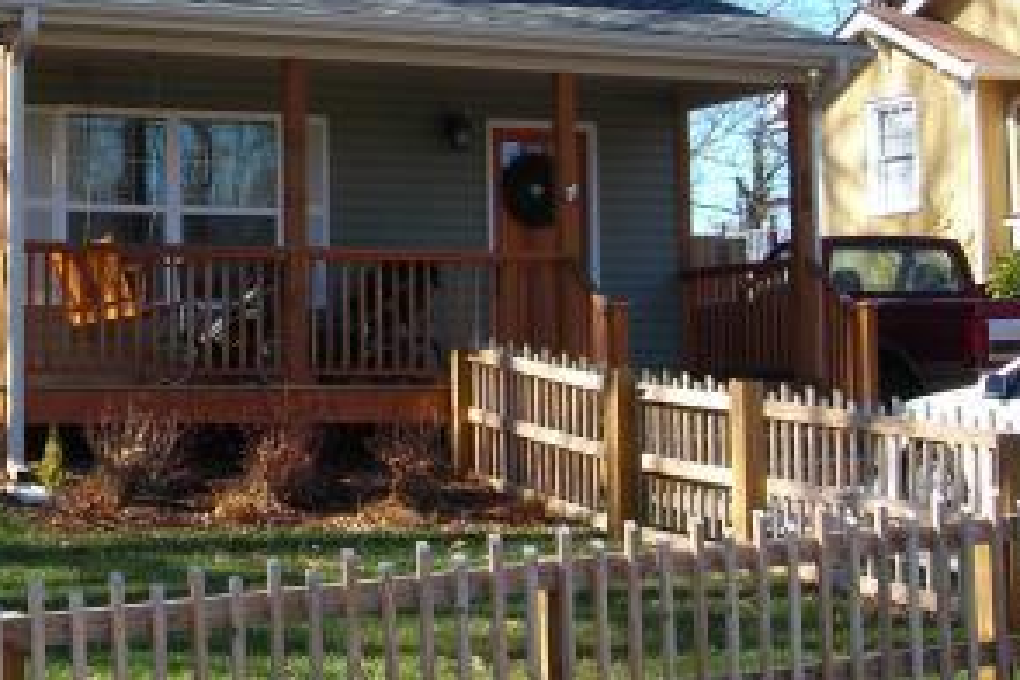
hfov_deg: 25.4
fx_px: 2210
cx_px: 163
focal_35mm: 78
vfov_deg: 17.3
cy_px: 108
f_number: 3.2
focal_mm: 6.3
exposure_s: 1/246
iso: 50
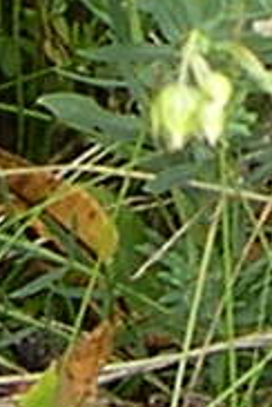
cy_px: -149
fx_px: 3921
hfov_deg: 3.7
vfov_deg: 5.9
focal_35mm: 346
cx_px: 1204
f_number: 2.8
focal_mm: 8
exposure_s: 1/193
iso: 100
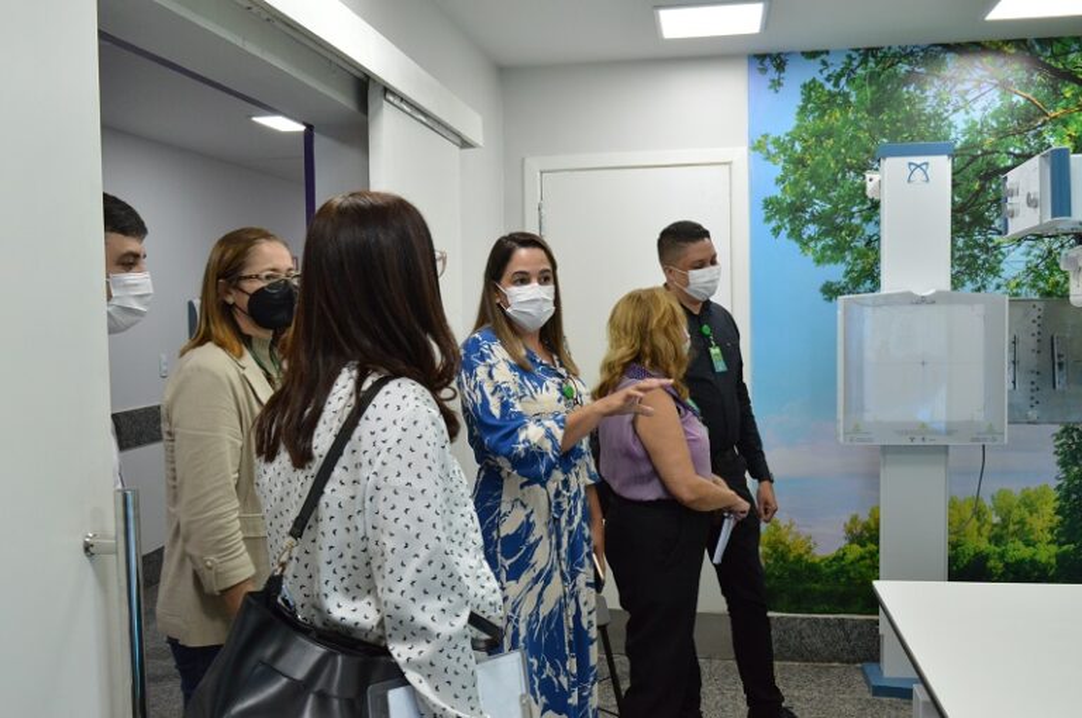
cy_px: 359
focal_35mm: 33
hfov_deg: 57.3
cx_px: 541
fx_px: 991
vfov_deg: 39.9
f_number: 7.1
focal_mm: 22
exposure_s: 1/80
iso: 1000
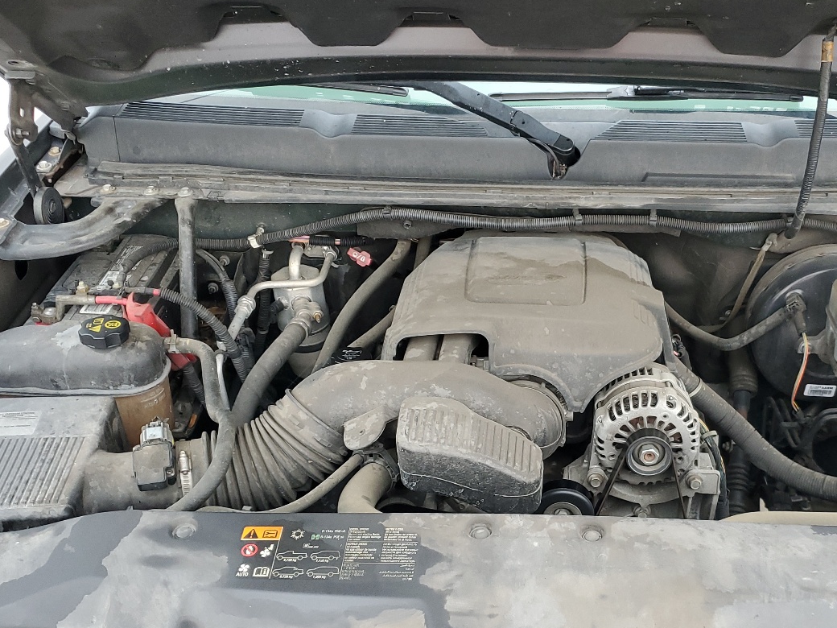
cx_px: 567
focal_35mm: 40
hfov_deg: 46.0
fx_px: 967
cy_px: 415
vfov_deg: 35.6
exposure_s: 1/120
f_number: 1.5
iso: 86
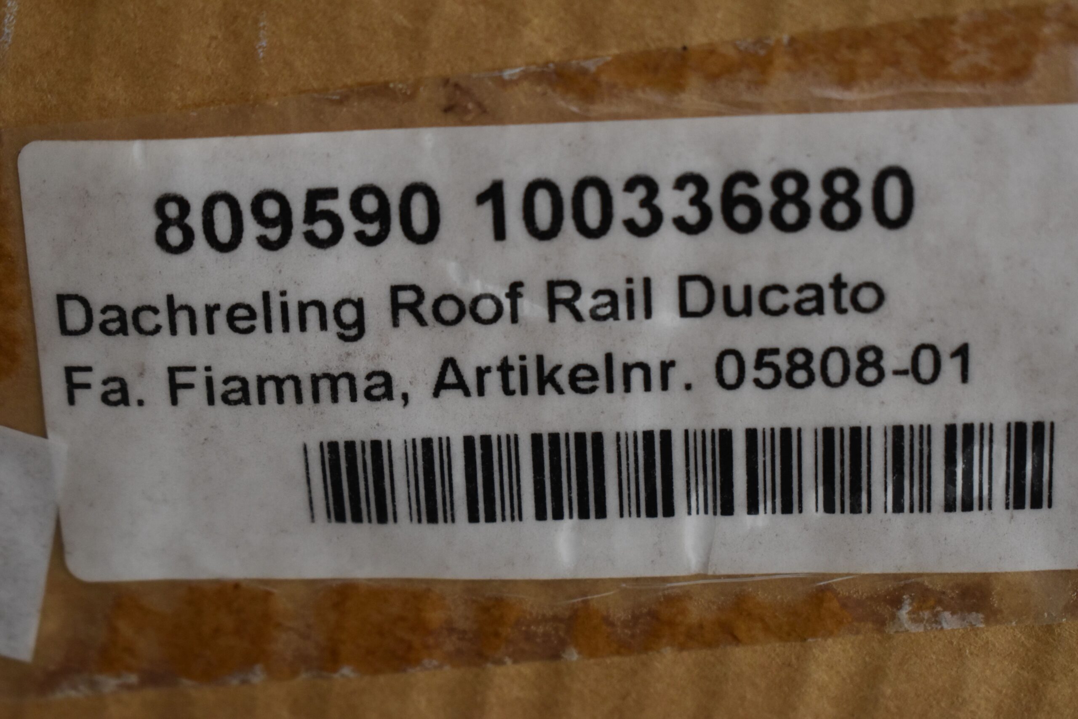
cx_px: 539
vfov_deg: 18.9
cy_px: 360
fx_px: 2156
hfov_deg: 28.1
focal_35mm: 72
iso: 1400
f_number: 5.3
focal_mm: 48
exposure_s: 1/60
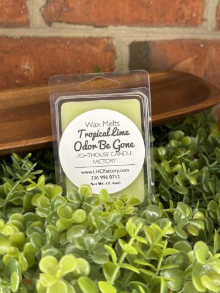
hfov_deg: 30.3
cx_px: 110
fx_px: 407
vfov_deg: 39.7
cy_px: 146
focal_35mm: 48
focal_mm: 6.86
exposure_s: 1/60
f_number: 1.78
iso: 125
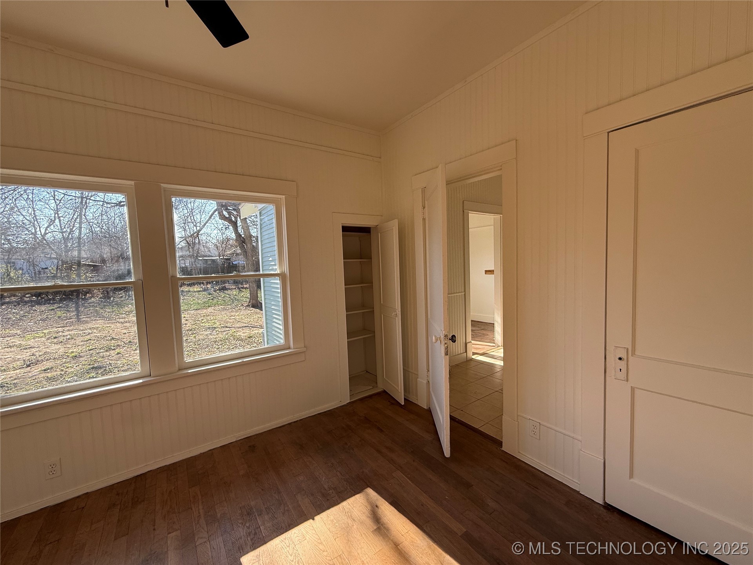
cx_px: 376
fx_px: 305
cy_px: 282
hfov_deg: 102.1
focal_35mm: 14
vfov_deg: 85.7
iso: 64
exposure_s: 1/209
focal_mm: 2.22
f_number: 2.2
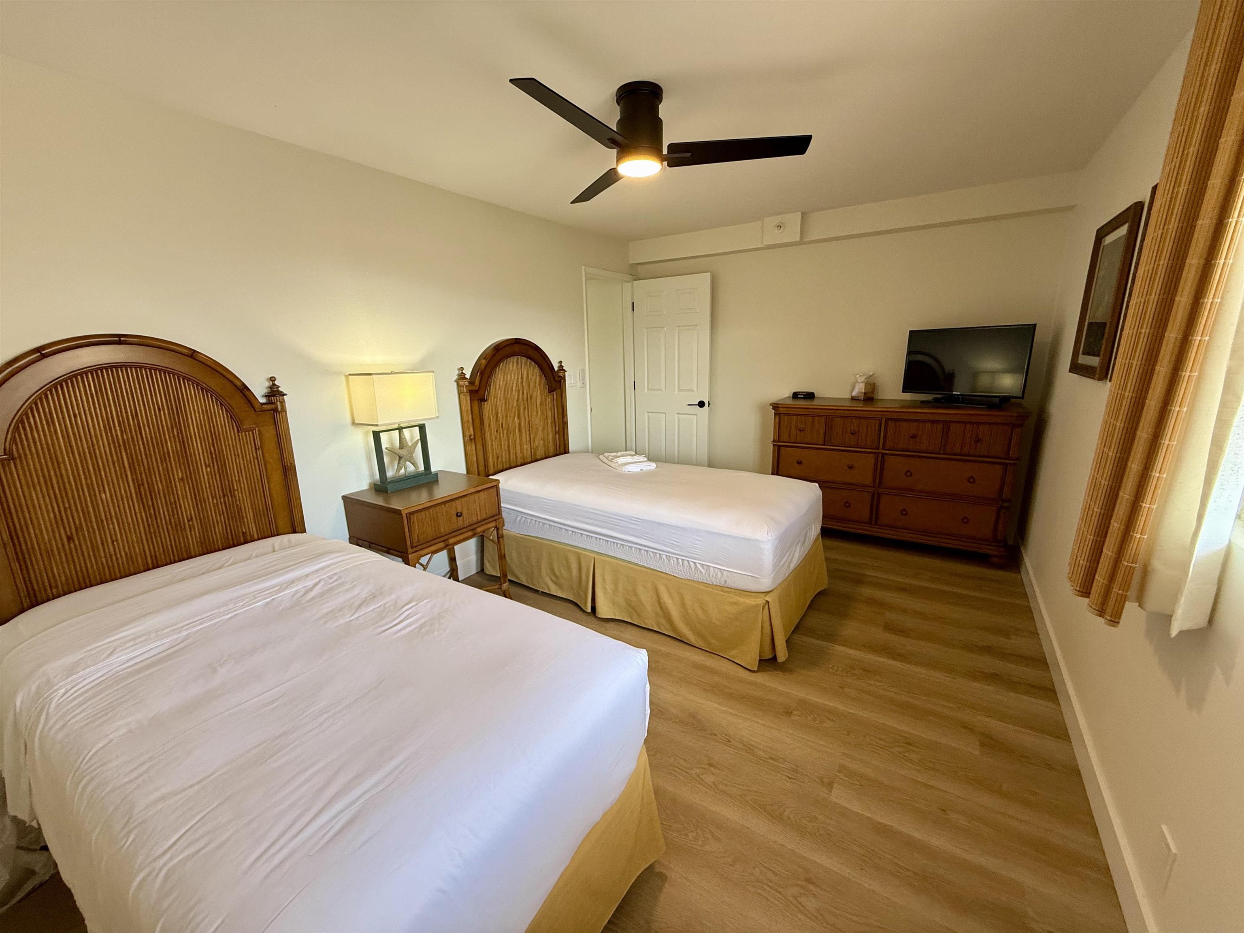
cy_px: 466
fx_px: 503
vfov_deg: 85.7
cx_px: 622
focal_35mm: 14
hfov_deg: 102.1
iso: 160
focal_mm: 2.22
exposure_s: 1/120
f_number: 2.2
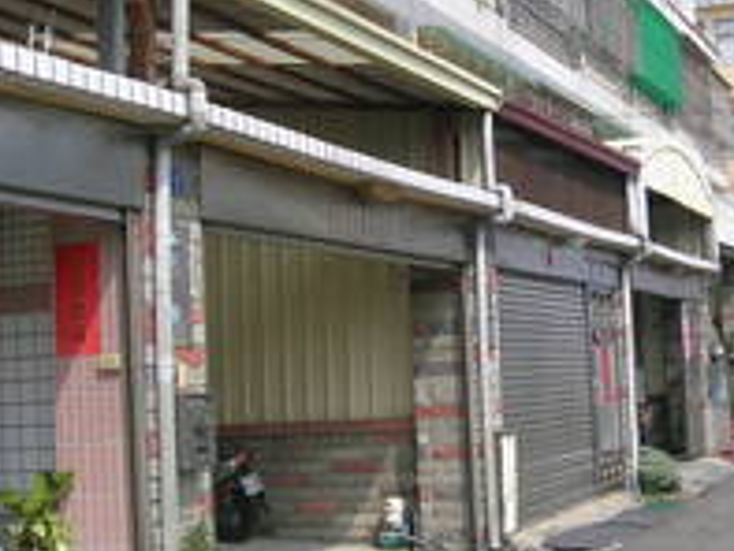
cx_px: 548
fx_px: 1358
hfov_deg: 29.8
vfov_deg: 23.0
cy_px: 290
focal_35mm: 64
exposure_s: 1/509
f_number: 4.8
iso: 50
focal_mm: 5.4
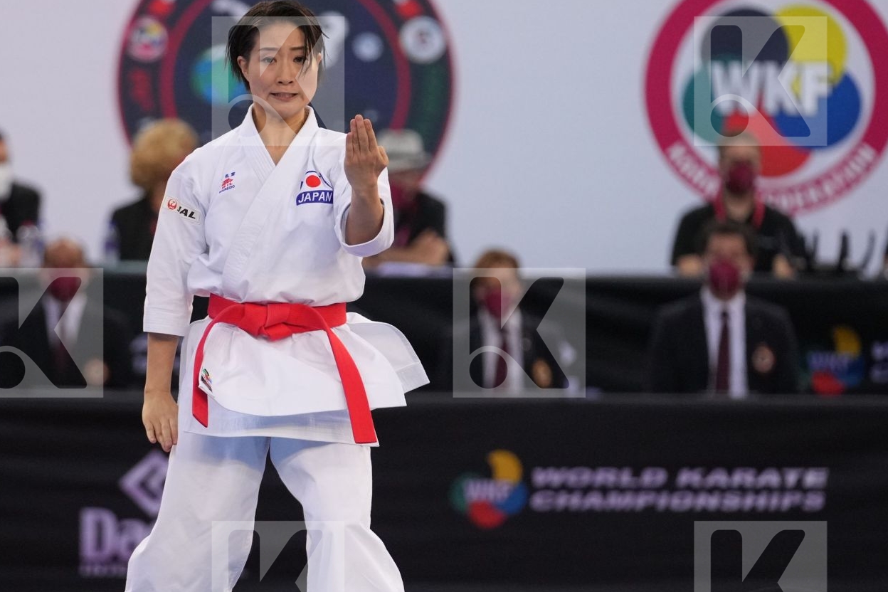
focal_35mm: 404
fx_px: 9965
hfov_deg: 5.1
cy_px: 333
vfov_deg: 3.4
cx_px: 278
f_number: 2.8
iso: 2500
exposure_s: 1/1000
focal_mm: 187
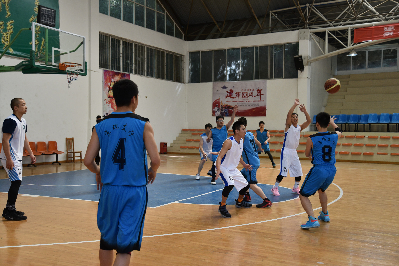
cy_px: 133
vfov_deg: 31.9
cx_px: 200
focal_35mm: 42
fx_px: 466
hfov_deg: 46.4
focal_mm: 42
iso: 1100
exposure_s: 1/500
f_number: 4.2
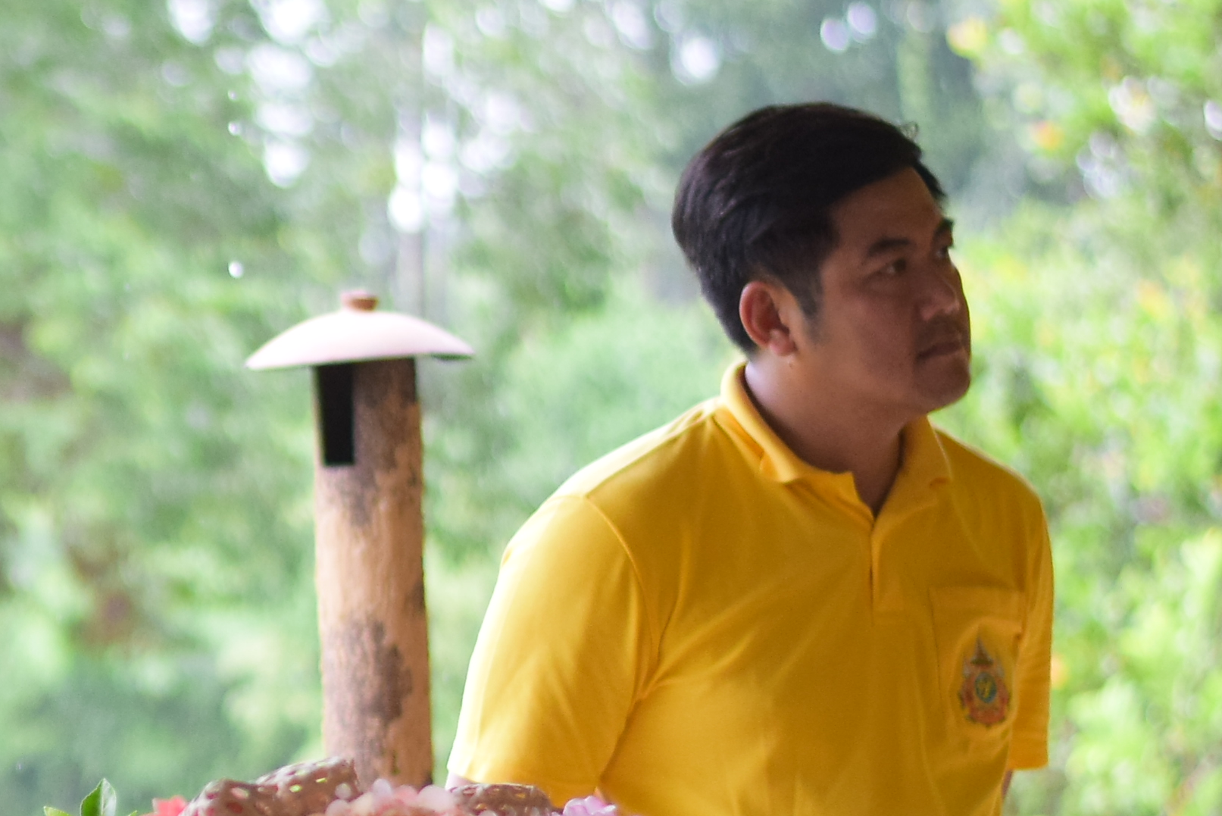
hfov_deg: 9.7
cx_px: -318
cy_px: 750
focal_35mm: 209
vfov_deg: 6.6
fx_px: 7097
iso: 1000
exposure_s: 1/800
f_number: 2
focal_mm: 50
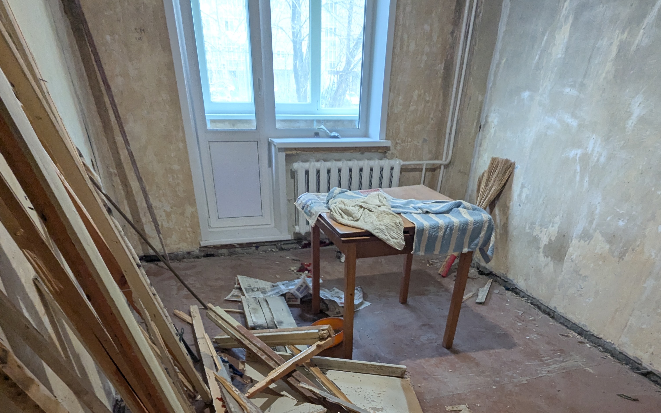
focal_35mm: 23
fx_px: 414
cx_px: 335
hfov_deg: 77.2
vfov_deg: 45.3
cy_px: 407
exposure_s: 1/33.3
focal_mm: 2.35
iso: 168
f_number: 2.2
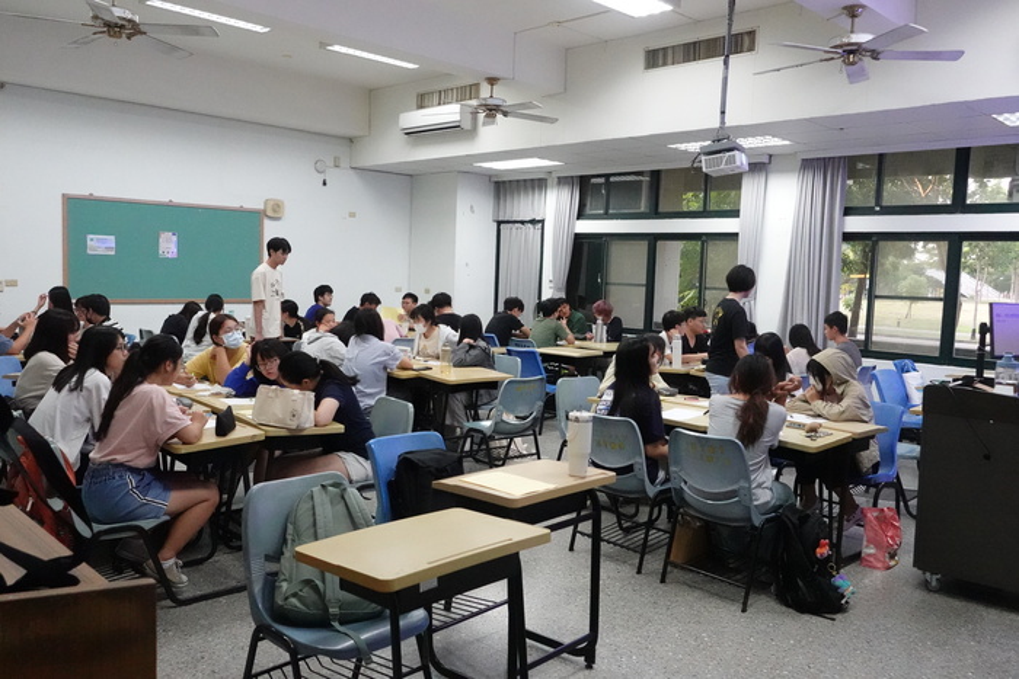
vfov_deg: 45.0
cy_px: 340
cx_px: 510
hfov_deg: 63.6
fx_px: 821
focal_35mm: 29
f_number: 4
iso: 5000
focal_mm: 11.4
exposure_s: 1/500
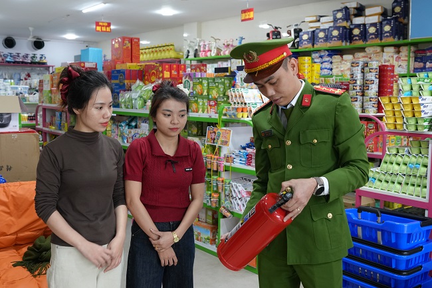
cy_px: 144
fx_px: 444
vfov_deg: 35.9
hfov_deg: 51.9
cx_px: 216
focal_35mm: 37
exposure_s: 1/60
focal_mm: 25
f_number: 4
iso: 1000
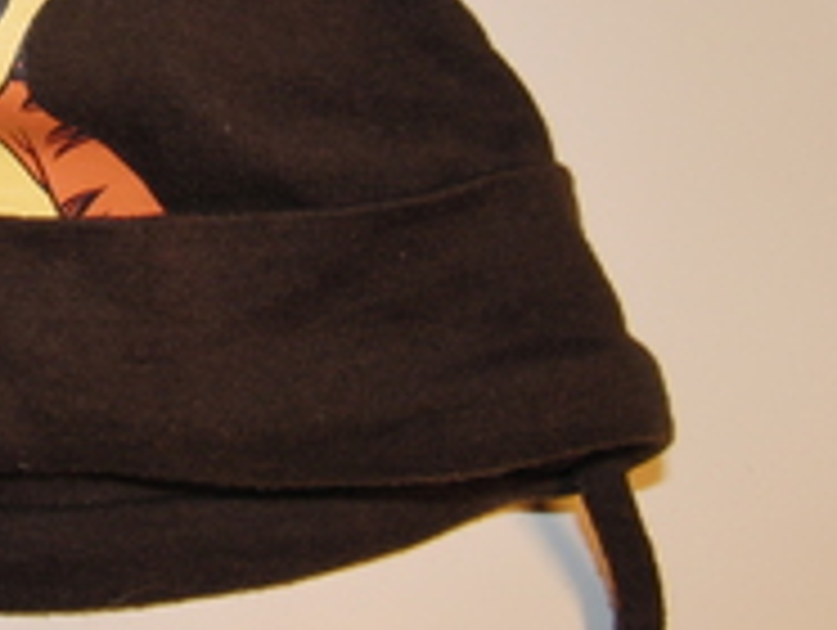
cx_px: -108
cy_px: 104
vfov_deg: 16.8
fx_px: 2106
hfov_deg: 21.2
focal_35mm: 87
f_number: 3.8
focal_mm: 7.3
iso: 100
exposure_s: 1/60
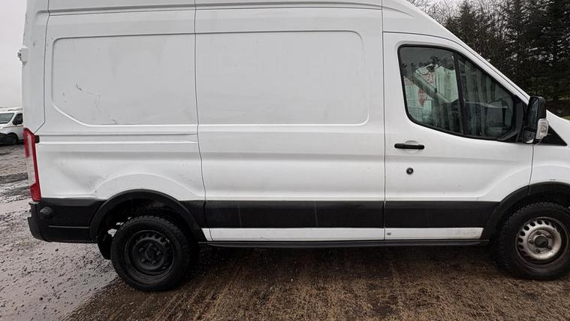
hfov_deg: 91.9
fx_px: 272
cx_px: 330
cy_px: 126
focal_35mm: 18
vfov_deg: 60.4
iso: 80
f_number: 2.2
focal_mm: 2.22
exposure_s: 1/99
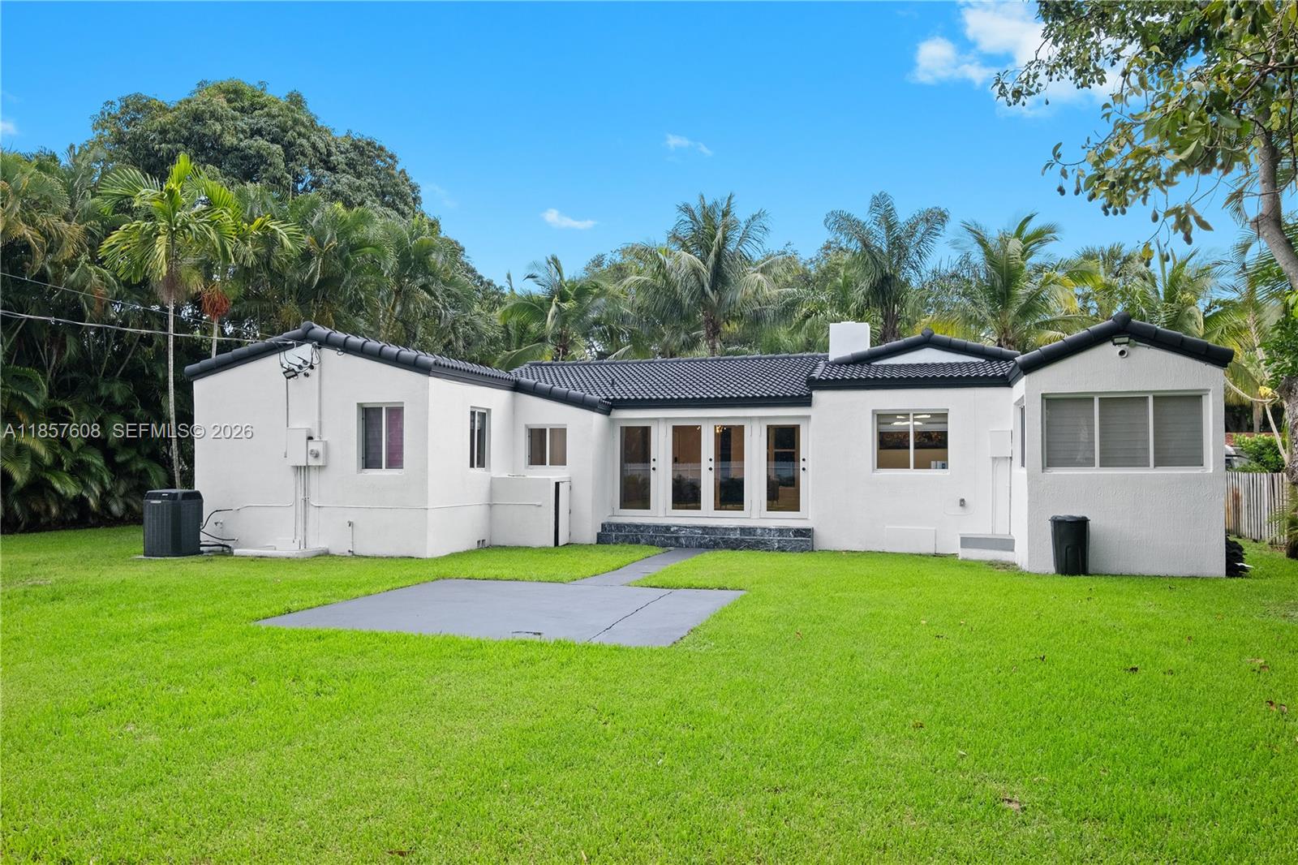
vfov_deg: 49.5
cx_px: 649
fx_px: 937
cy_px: 432
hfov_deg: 69.4
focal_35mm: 26
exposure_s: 1/100
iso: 640
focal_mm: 17.4
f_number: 8
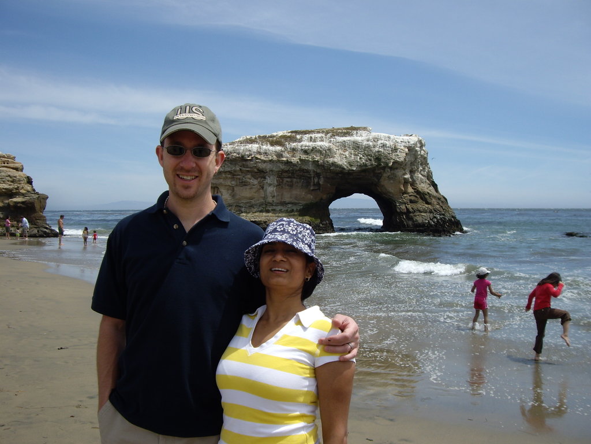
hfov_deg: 49.0
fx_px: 649
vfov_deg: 37.7
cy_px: 222
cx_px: 296
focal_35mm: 38
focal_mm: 6.2
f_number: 4.3
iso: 50
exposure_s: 1/500
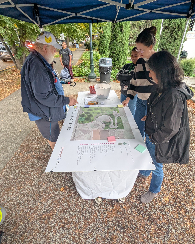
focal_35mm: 17
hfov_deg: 77.0
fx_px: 123
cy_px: 125
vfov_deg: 89.6
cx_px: 97
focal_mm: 2.35
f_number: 2.2
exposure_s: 1/48.4
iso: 221
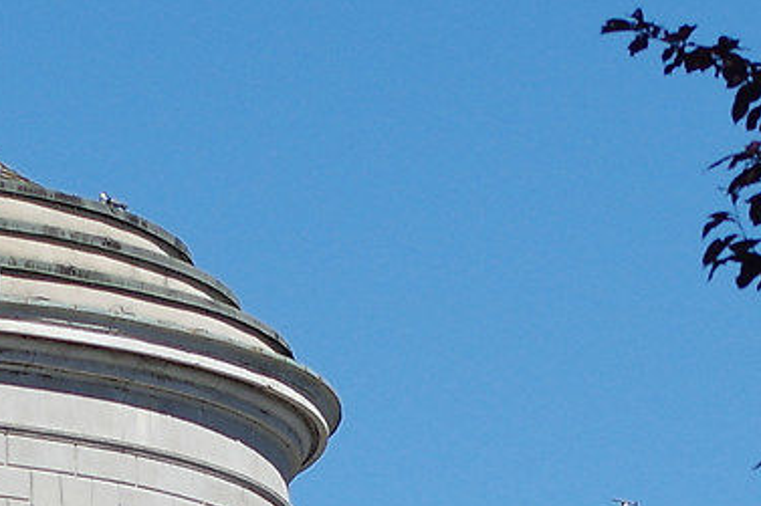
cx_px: -515
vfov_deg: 2.6
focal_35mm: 522
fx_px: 11029
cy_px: 1186
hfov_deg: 3.9
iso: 100
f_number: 6.7
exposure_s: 1/500
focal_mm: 55
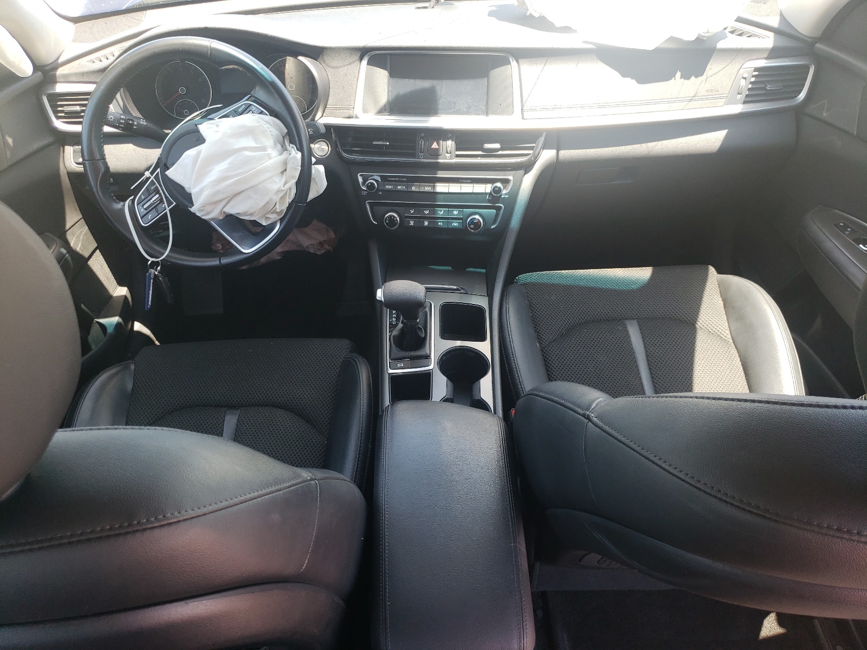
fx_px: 651
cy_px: 325
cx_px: 434
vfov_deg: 53.1
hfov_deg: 67.3
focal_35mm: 26
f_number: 1.5
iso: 50
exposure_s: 1/125
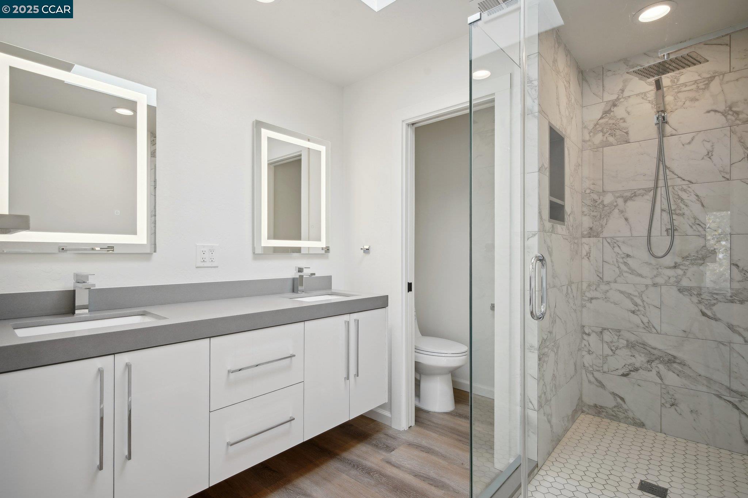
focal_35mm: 17
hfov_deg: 93.3
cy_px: 249
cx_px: 374
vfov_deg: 70.4
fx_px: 353
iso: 400
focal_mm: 17
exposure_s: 1/60
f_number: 8
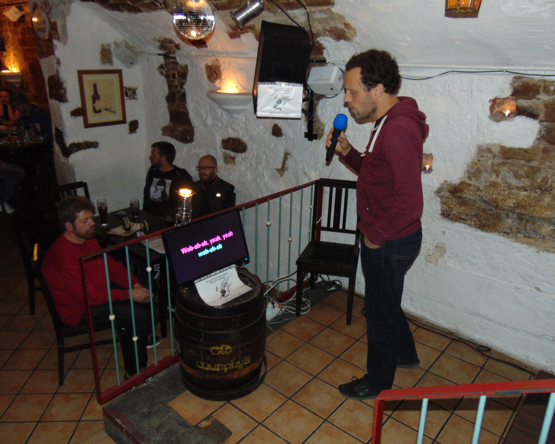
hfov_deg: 64.1
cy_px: 218
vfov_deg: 53.2
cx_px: 276
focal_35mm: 27
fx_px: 444
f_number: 3
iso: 200
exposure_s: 1/8
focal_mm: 4.5
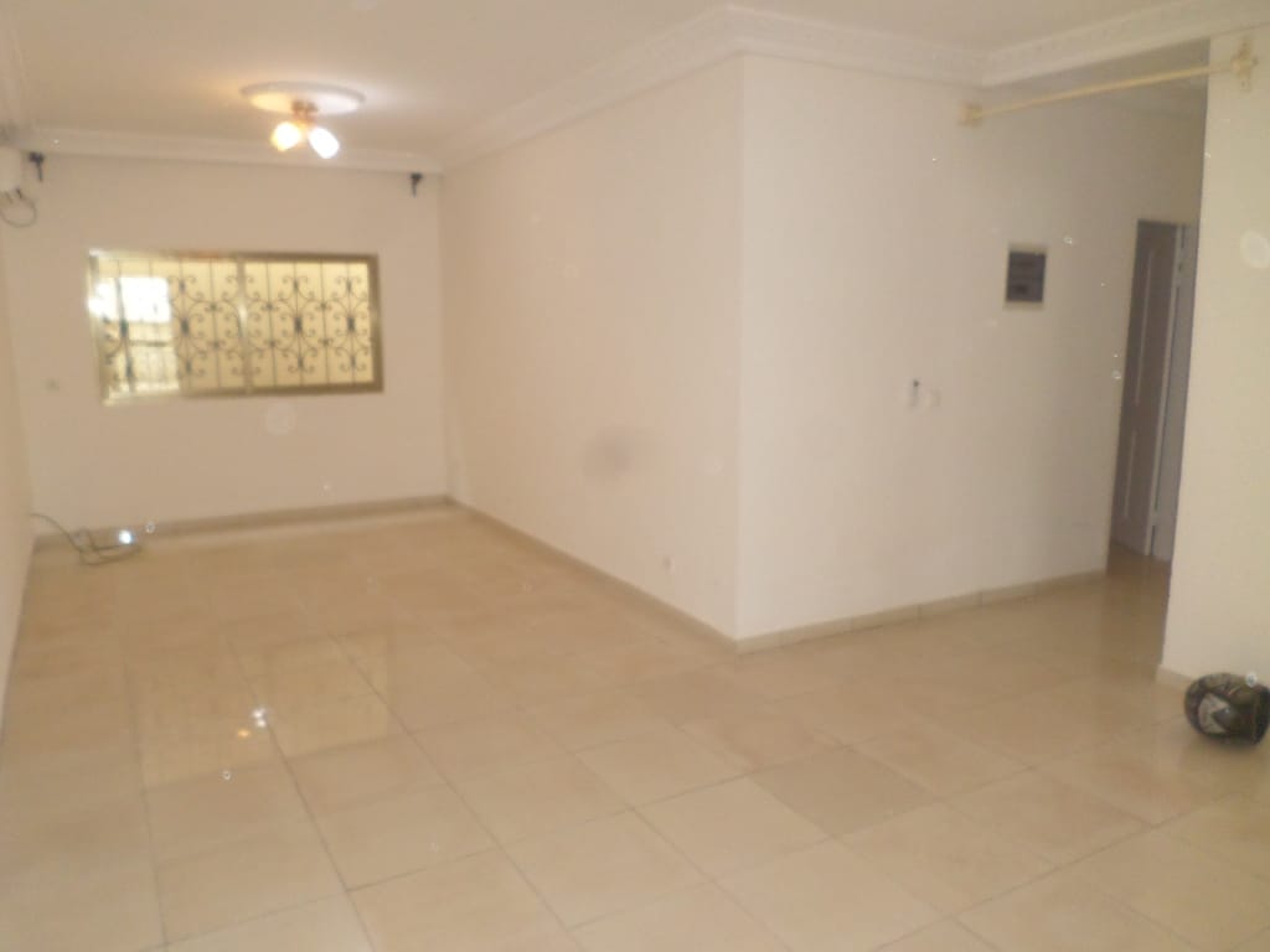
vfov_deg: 54.9
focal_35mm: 25
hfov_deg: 69.4
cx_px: 635
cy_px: 476
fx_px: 917
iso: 200
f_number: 2.5
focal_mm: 4.5
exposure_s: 1/30
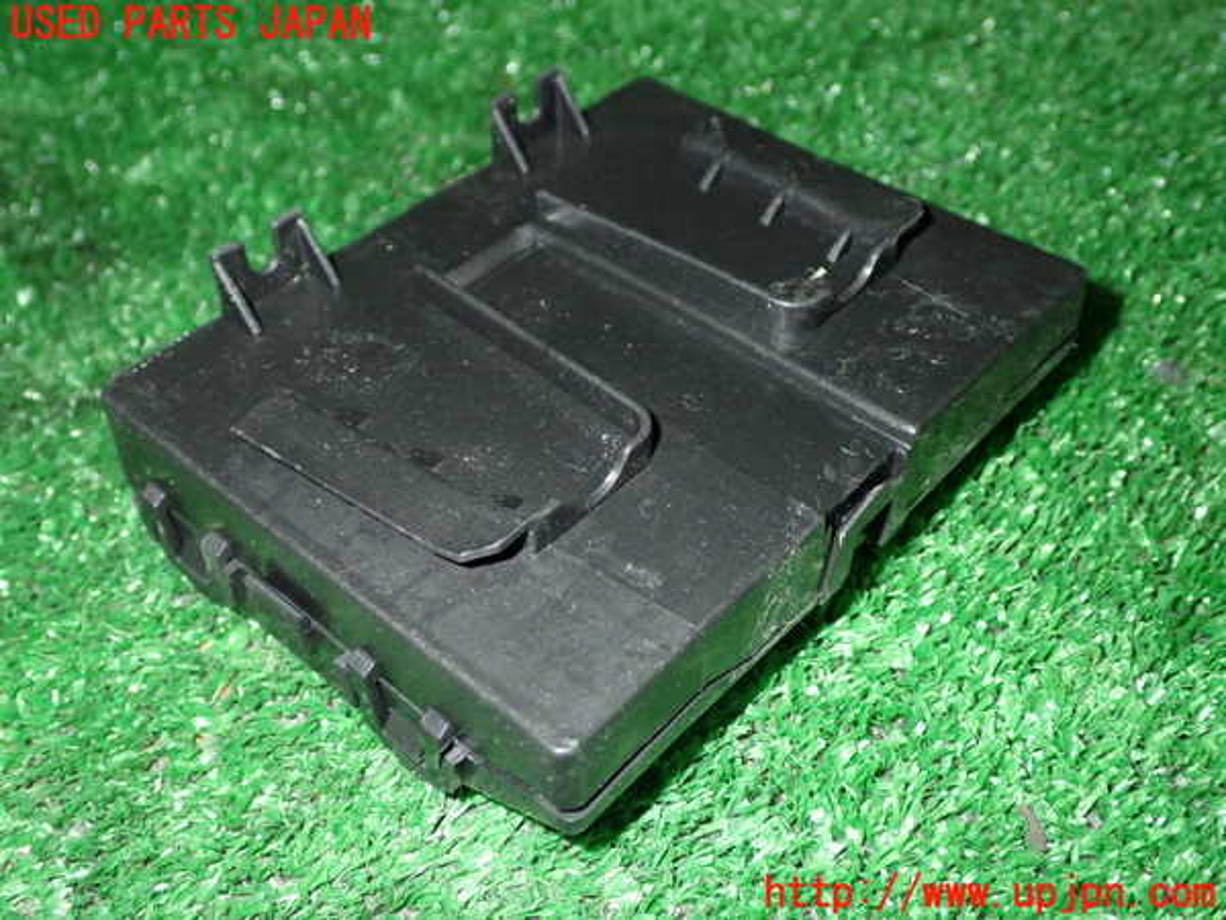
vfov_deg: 37.7
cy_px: 460
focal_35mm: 38
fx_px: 1346
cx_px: 613
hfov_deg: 49.0
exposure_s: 1/40
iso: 500
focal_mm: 6.83
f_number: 8
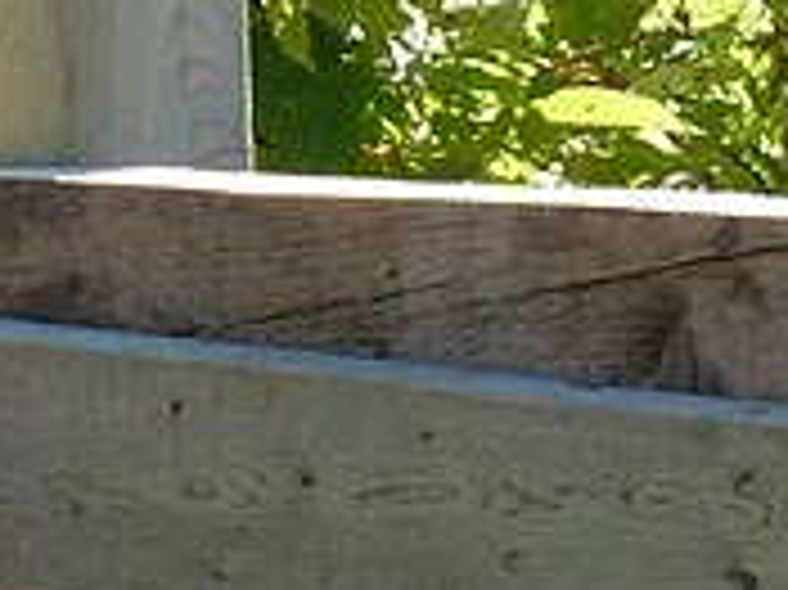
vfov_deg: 3.3
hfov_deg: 4.4
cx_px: -23
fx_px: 10214
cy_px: 721
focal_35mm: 449
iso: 125
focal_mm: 12.4
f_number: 4.5
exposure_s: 1/320
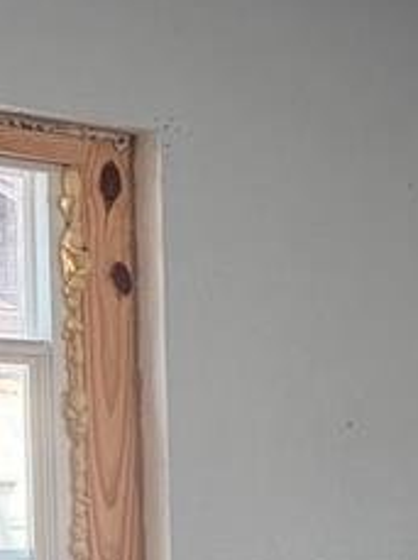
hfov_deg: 10.9
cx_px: 785
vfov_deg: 14.9
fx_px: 2034
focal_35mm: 126
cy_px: 751
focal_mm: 6.76
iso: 125
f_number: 1.78
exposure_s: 1/121
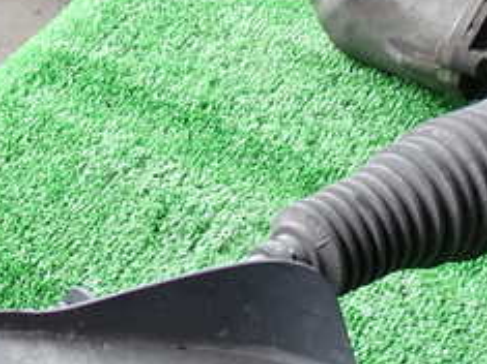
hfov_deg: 20.9
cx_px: 62
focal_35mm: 92
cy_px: 368
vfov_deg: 15.7
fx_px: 1294
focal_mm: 6.37
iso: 100
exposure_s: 1/80
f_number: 2.5
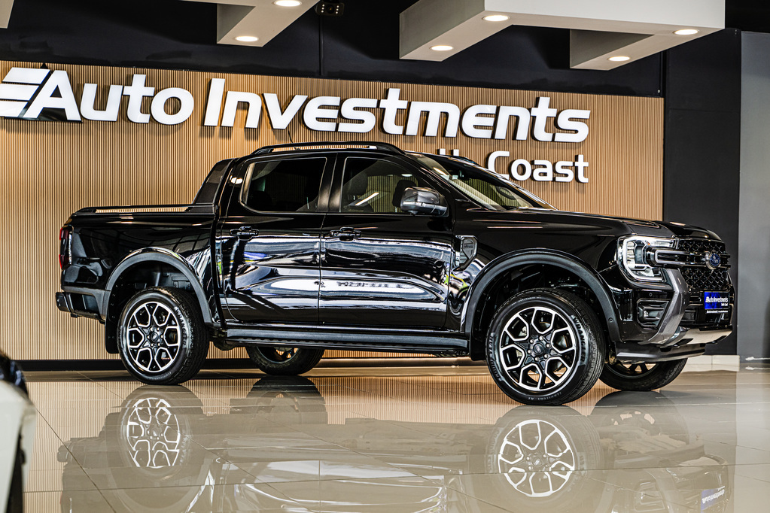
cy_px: 256
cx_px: 385
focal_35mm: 61
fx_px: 1305
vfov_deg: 22.3
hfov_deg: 32.9
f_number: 4.5
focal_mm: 61
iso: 500
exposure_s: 1/160
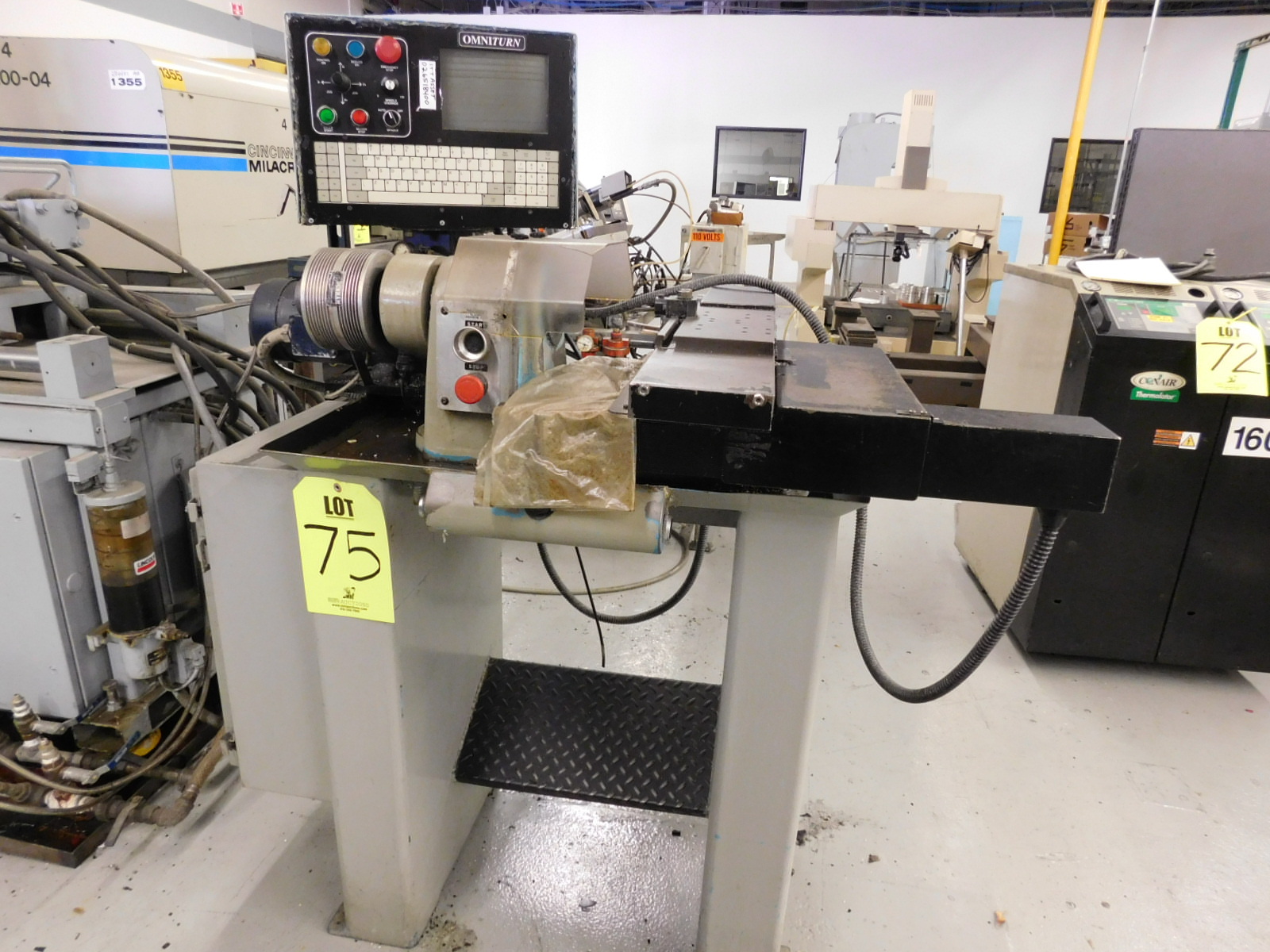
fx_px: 844
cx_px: 635
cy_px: 476
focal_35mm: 23
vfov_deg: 58.9
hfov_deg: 73.9
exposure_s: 1/15
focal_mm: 4
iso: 400
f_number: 3
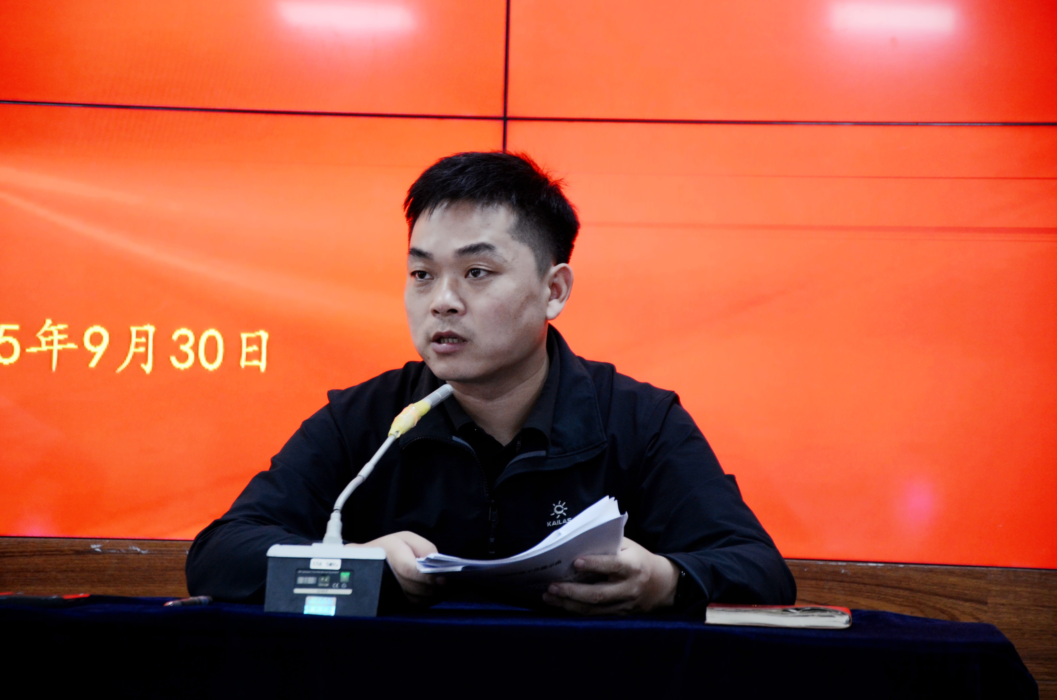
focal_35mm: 135
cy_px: 350
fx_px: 3956
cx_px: 528
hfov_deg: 15.2
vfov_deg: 10.1
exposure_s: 1/30
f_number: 5.6
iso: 800
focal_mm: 90
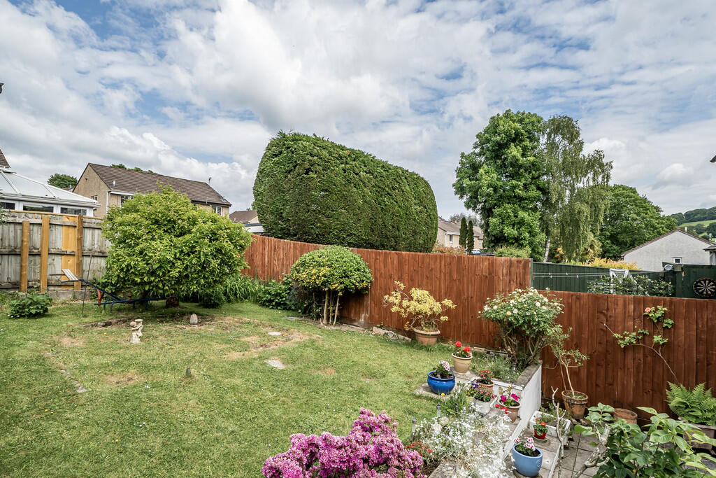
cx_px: 358
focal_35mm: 18
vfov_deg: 67.4
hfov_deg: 90.0
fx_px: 358
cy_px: 239
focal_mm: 12
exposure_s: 1/500
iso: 400
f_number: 8
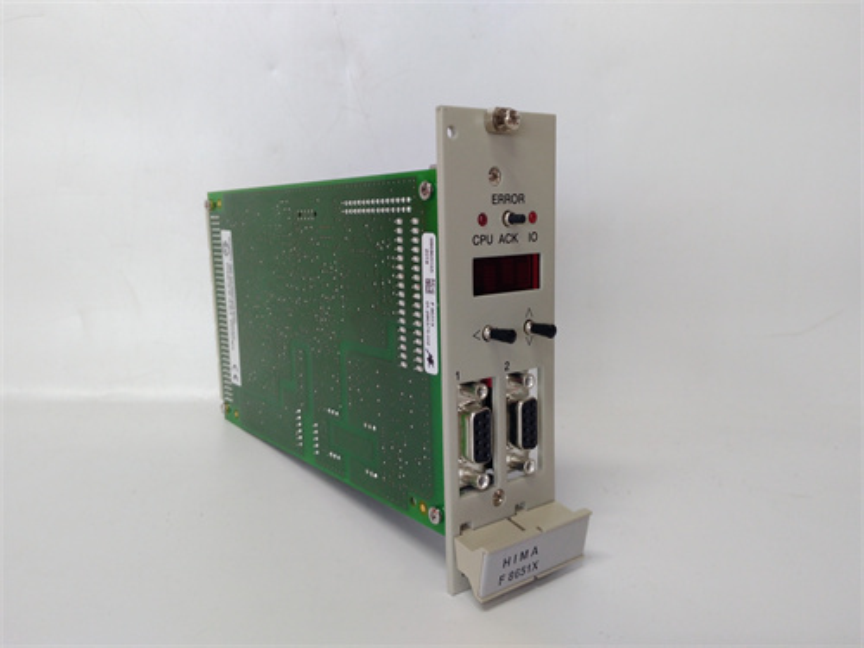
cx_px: 432
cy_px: 324
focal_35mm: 27
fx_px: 674
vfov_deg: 51.4
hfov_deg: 65.3
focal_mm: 3.79
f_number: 2
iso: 128
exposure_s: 1/33
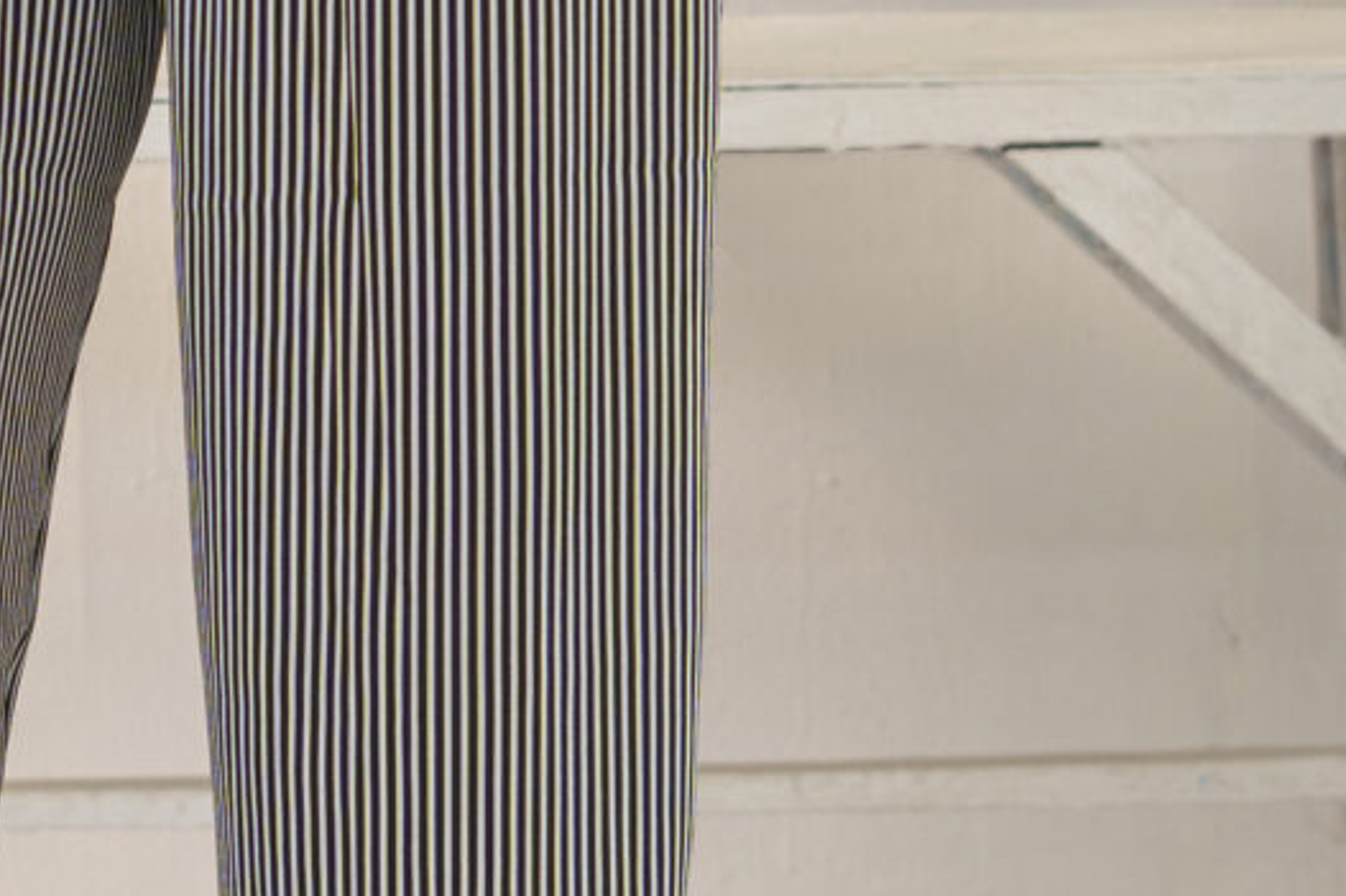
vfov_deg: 5.6
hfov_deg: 8.5
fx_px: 9082
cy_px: -715
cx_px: 206
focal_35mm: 243
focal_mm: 50
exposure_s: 1/100
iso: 100
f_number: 4.5
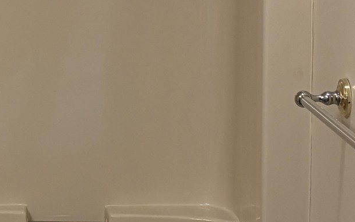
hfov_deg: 14.8
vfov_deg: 9.4
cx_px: -31
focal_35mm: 138
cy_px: -3
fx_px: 1334
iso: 125
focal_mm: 5.96
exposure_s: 1/120
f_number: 1.6
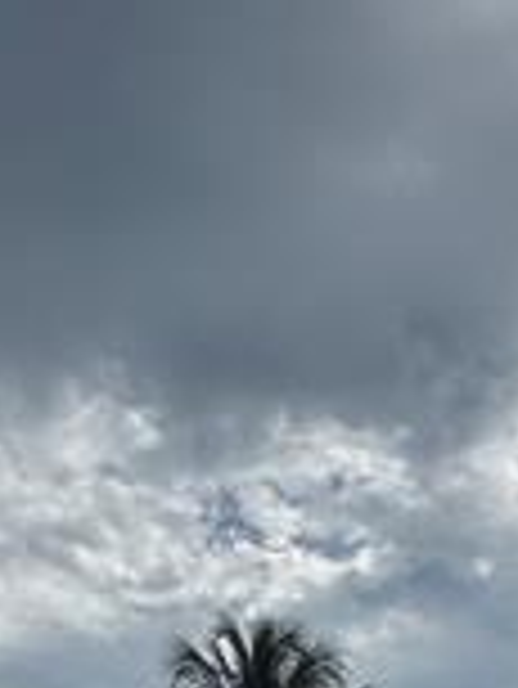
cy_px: 1259
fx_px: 1096
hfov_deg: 26.0
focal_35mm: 55
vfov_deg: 21.4
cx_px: 428
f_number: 2.2
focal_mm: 2.22
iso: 40
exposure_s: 1/932
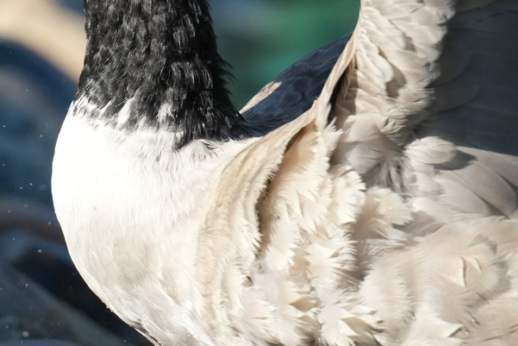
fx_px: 31028
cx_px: 37
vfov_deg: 0.6
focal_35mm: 2156
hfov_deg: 1.0
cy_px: -7
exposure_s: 1/2000
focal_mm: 600
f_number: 5.6
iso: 1250
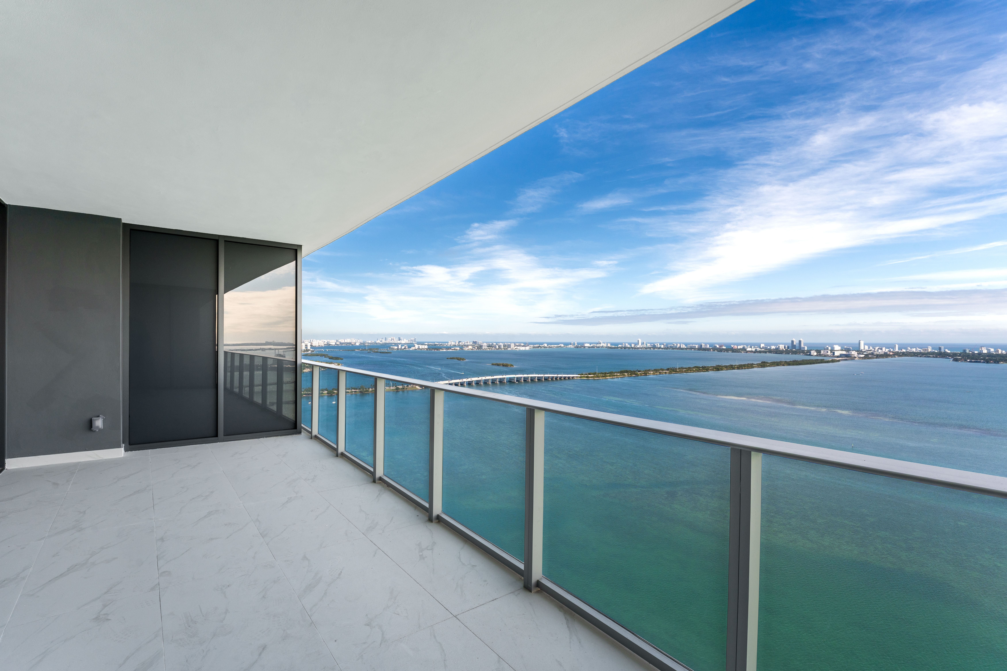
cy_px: 336
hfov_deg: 96.4
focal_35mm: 16
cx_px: 504
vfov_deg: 73.4
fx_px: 450
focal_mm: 16.1
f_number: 11
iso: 125
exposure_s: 1/400
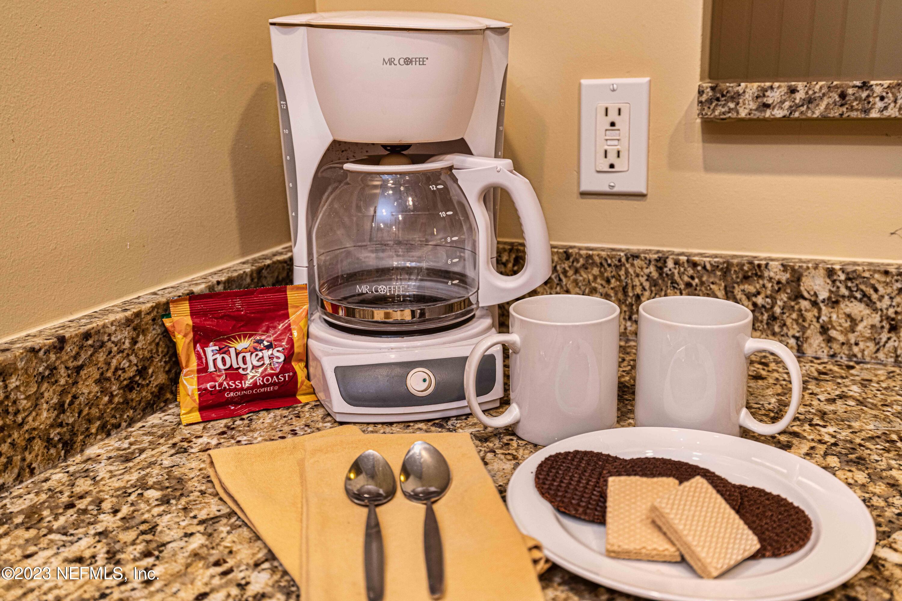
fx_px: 877
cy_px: 300
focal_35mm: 35
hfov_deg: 54.4
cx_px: 451
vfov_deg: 37.9
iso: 320
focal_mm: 35
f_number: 4.5
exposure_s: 1/20
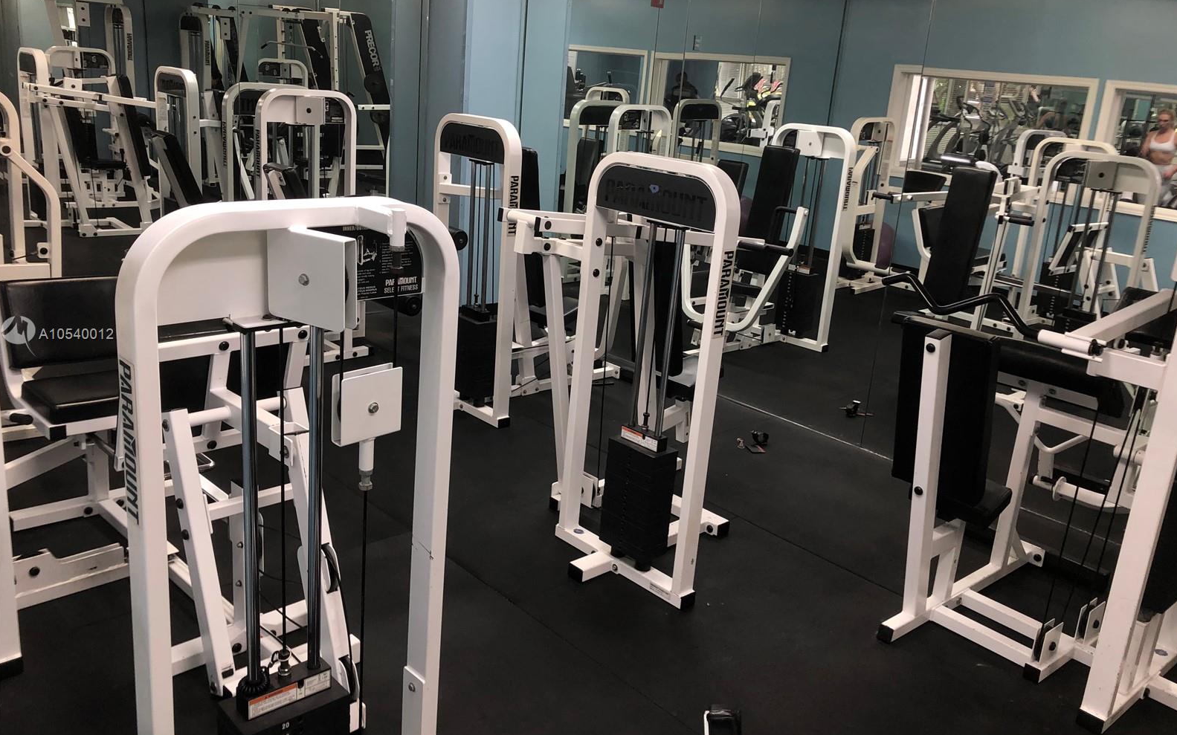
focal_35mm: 30
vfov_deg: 41.8
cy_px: 335
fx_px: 962
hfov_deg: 62.9
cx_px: 591
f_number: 1.8
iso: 40
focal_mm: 3.99
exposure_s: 1/15
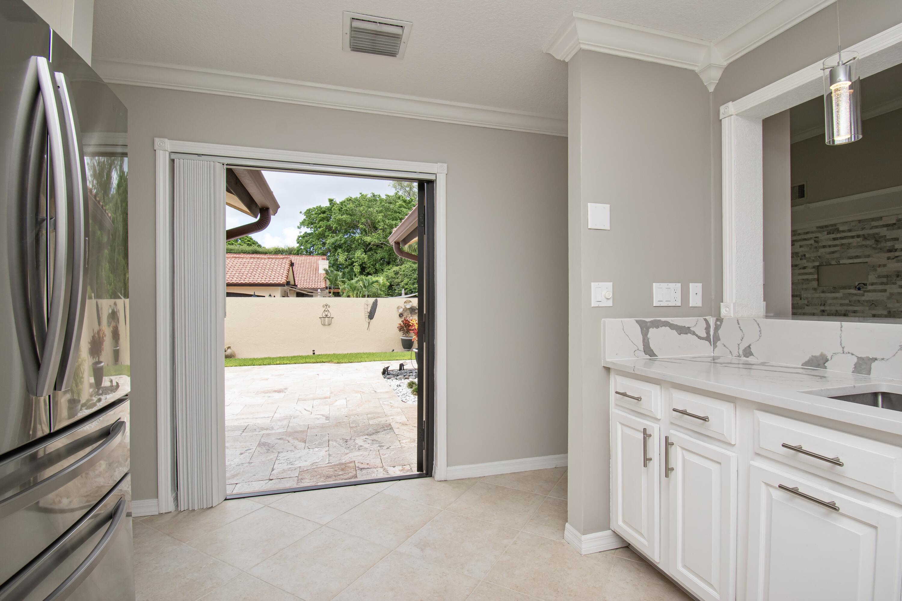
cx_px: 451
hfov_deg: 95.0
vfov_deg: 72.0
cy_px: 300
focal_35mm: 16
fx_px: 413
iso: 250
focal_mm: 11
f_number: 10
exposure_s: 1/200
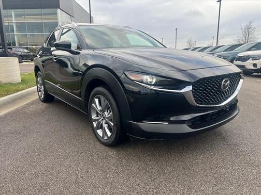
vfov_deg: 53.1
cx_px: 130
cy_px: 98
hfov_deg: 67.3
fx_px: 196
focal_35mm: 26
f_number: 1.5
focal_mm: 5.7
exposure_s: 1/743
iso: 50
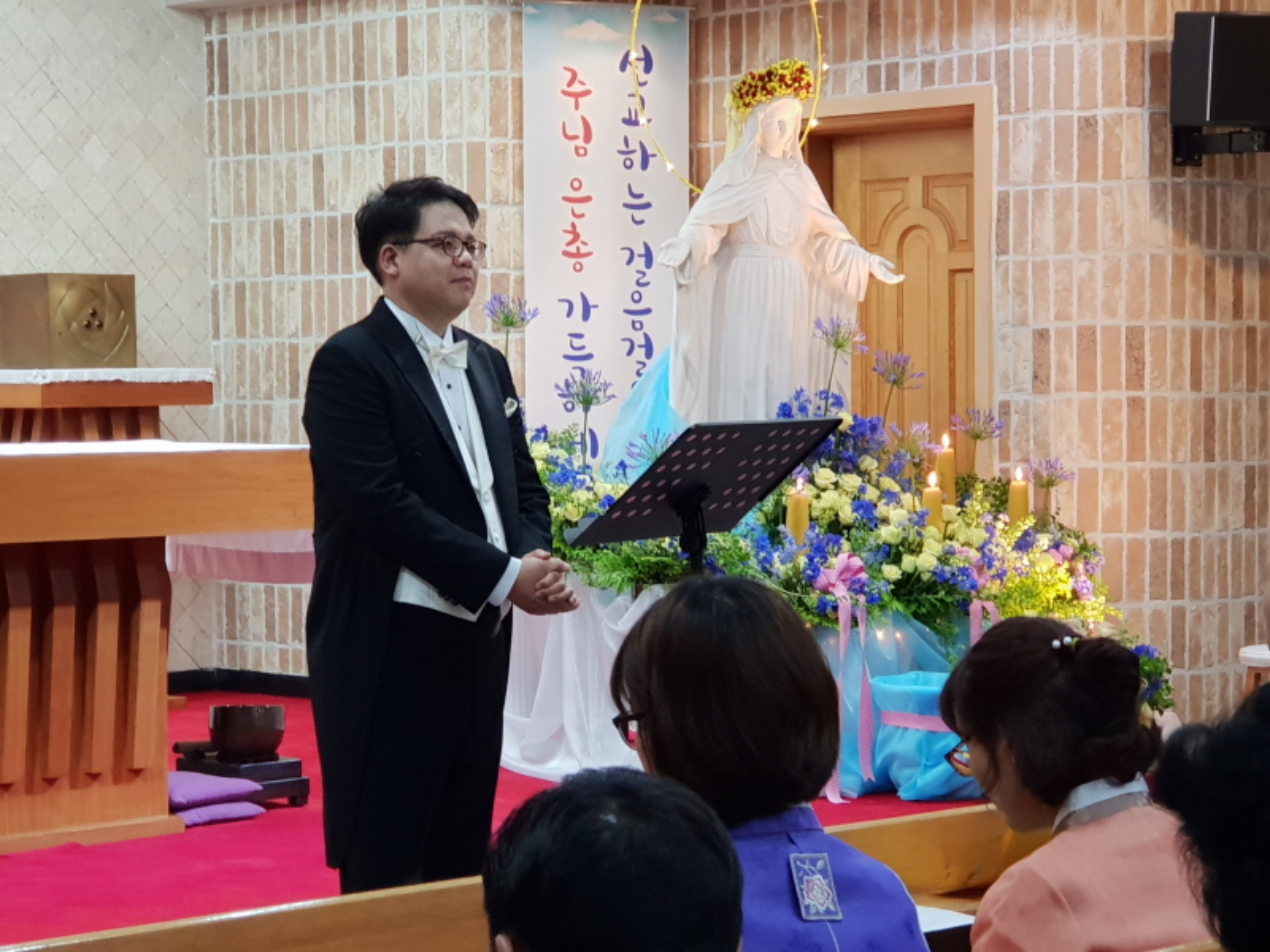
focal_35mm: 52
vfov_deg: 28.0
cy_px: 476
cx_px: 635
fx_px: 1908
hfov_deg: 36.8
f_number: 2.4
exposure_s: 1/30
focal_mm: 6
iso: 160
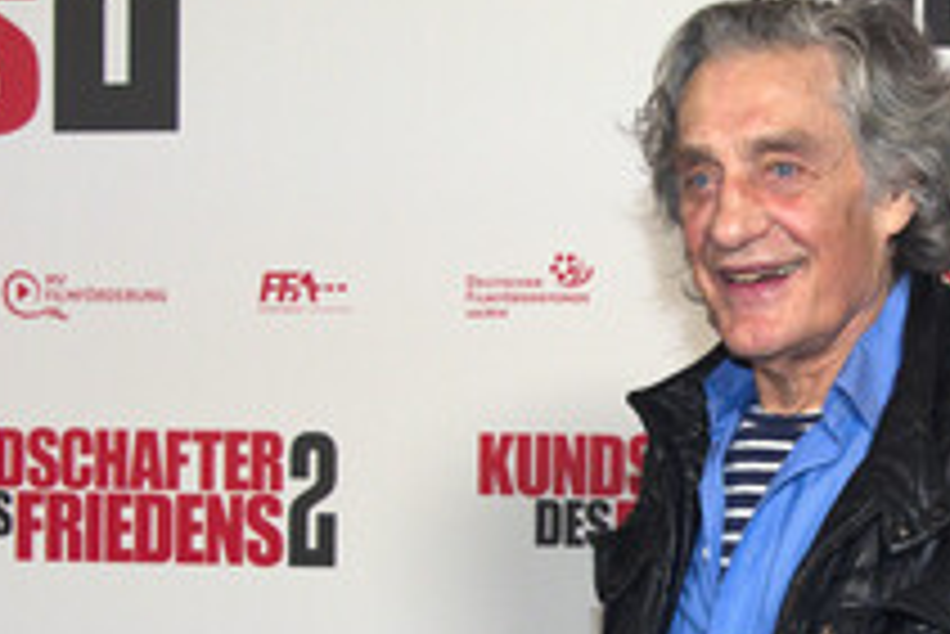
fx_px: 2535
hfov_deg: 21.0
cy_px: 612
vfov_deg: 14.1
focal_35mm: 96
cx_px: 772
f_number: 6.3
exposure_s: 1/125
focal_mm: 45
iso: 1600
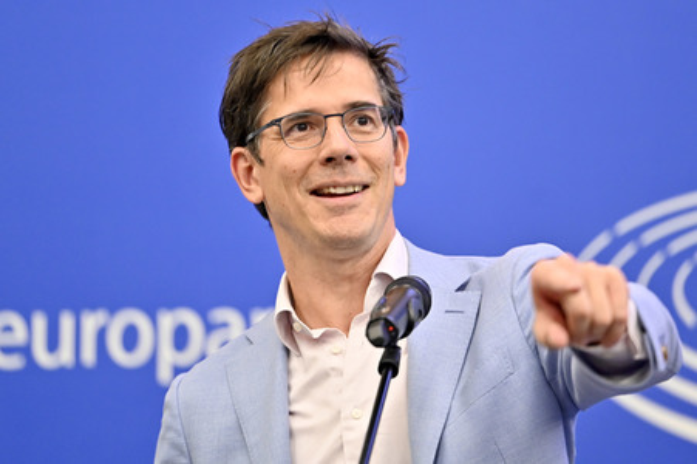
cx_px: 348
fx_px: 3869
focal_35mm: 200
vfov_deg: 6.9
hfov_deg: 10.3
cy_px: 232
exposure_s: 1/320
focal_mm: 200
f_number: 2.8
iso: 2500
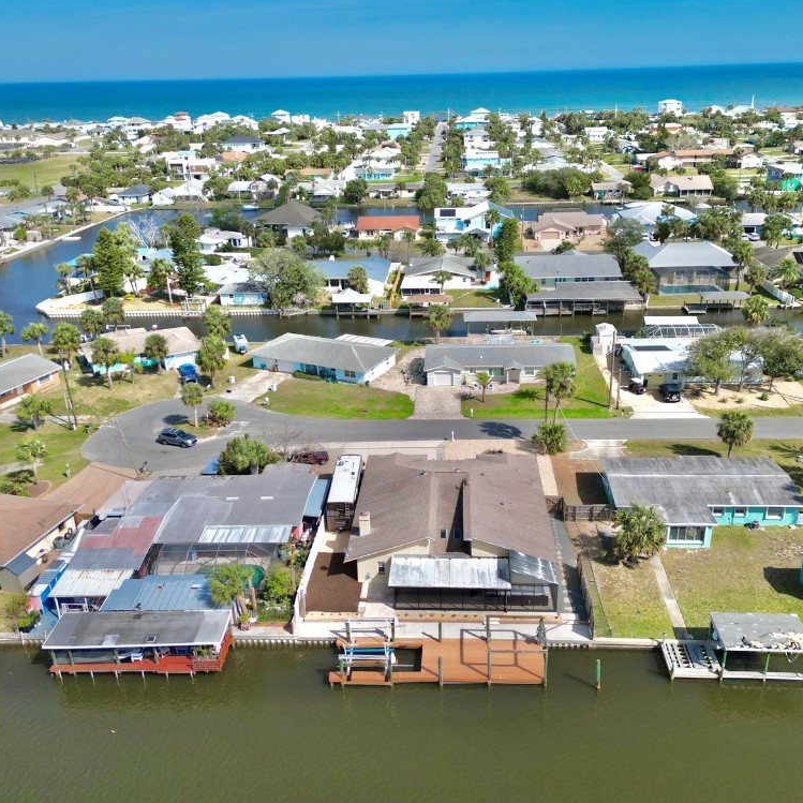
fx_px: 761
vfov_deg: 55.6
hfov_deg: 55.6
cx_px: 426
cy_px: 401
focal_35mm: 29
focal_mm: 6.72
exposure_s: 1/5000
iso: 110
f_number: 1.7
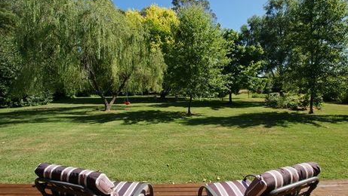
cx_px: 177
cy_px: 98
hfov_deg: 99.3
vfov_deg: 67.2
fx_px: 148
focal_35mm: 16
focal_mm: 10
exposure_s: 1/60
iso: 100
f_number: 11
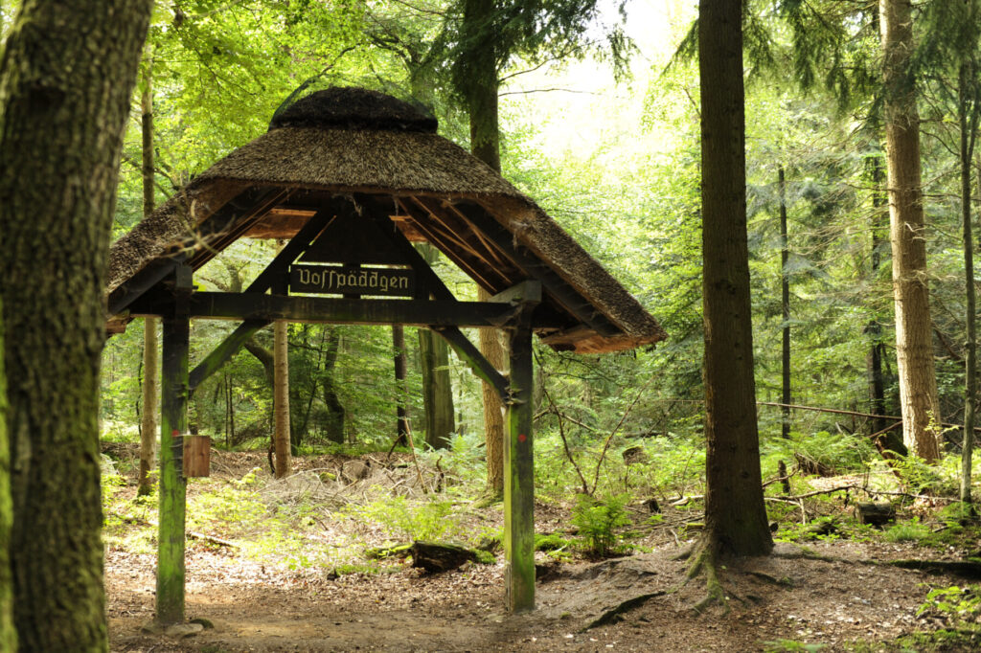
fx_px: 981
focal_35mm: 36
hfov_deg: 53.1
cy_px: 326
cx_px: 490
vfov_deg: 36.8
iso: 400
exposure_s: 1/40
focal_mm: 36
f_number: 3.2
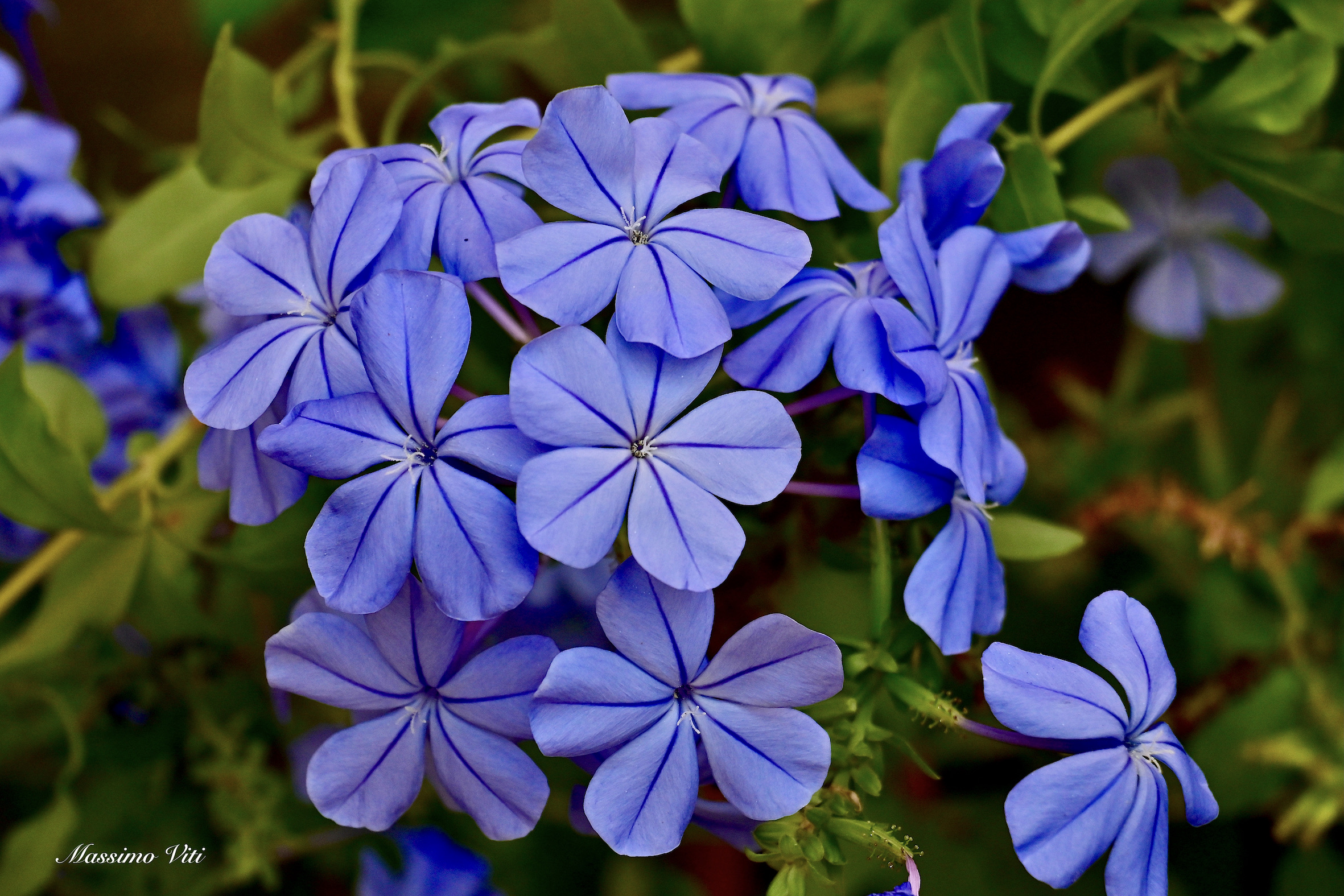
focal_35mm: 75
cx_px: 672
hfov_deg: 27.0
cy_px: 448
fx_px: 2800
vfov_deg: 18.2
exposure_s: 1/160
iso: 450
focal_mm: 50
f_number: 8
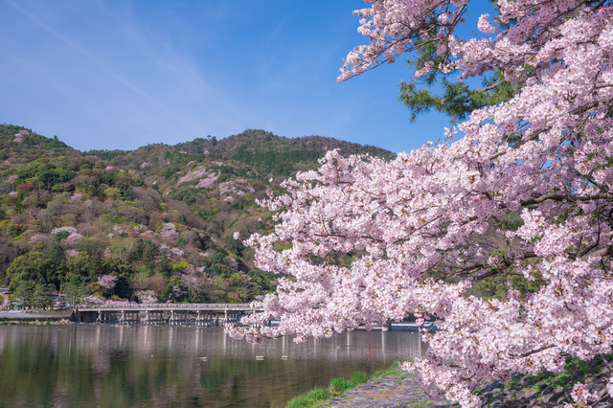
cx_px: 306
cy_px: 204
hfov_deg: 48.5
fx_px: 681
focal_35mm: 40
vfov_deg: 33.4
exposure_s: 1/250
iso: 100
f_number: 10
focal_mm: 40
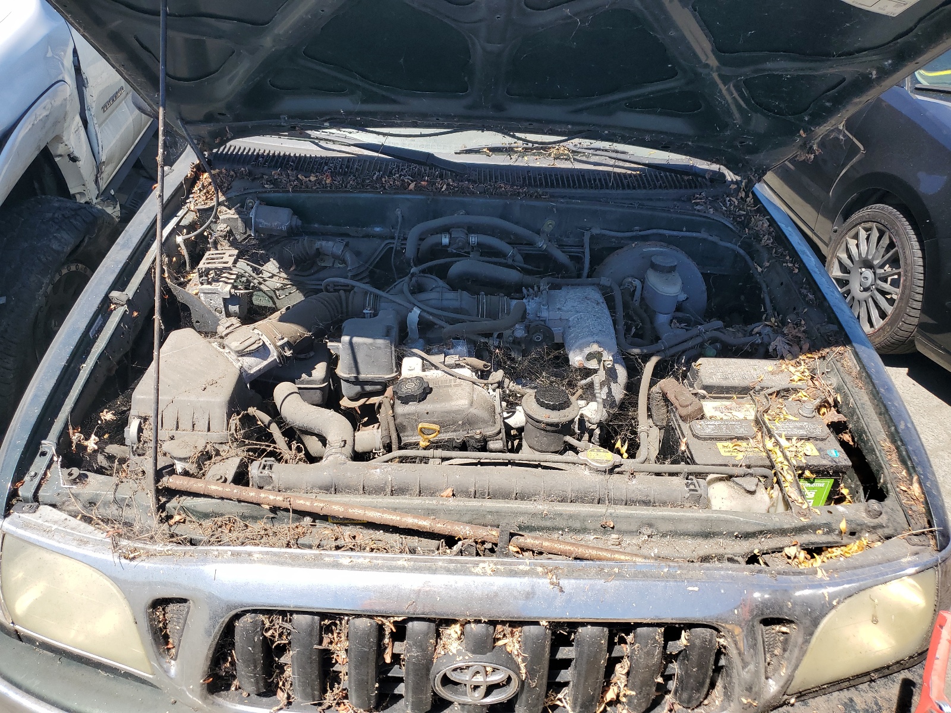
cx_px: 476
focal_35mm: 26
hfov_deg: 67.3
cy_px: 356
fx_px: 714
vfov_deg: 53.1
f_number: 1.5
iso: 50
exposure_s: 1/1429
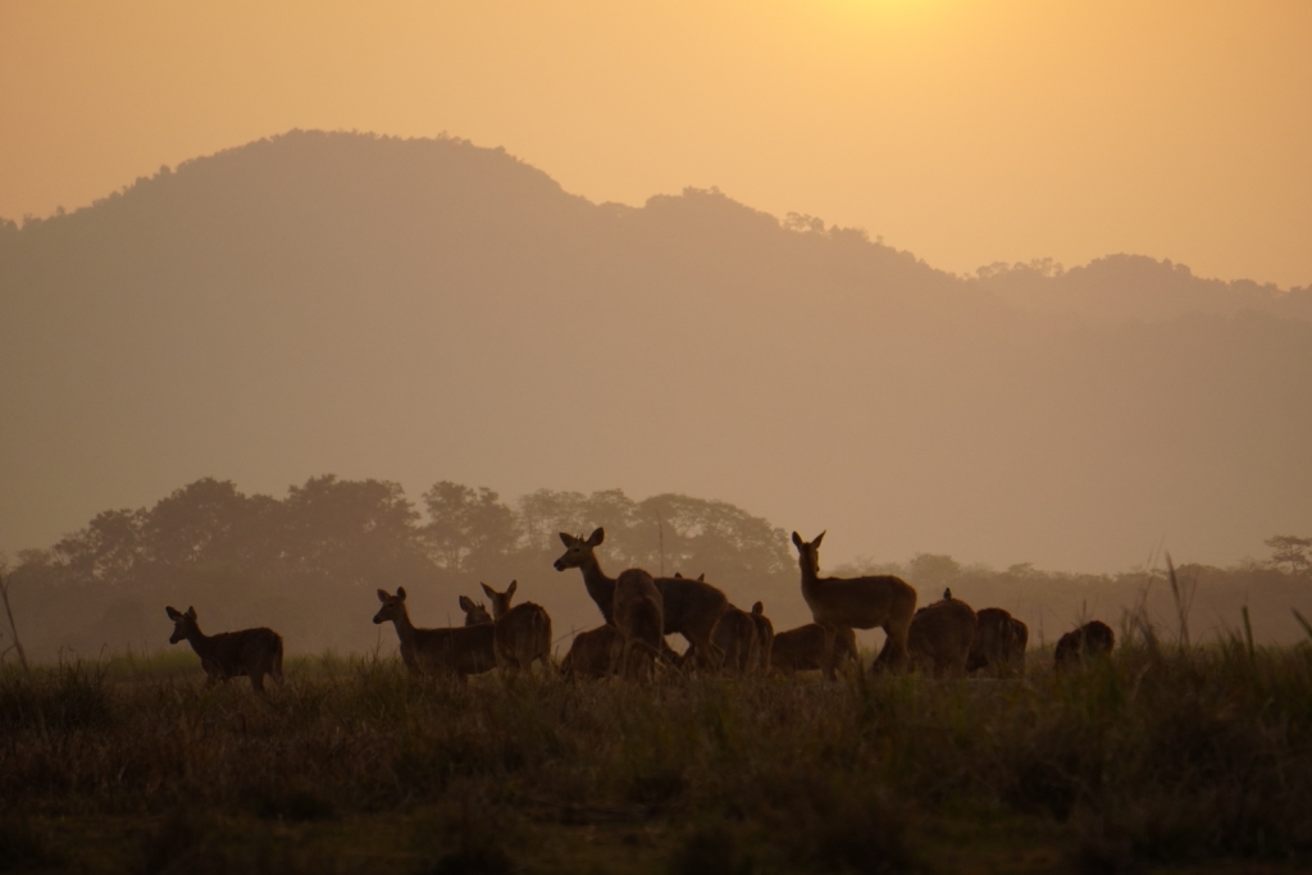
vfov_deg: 4.4
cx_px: 656
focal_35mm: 315
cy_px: 438
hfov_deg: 6.5
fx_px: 11481
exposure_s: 1/400
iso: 400
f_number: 6.3
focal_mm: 210
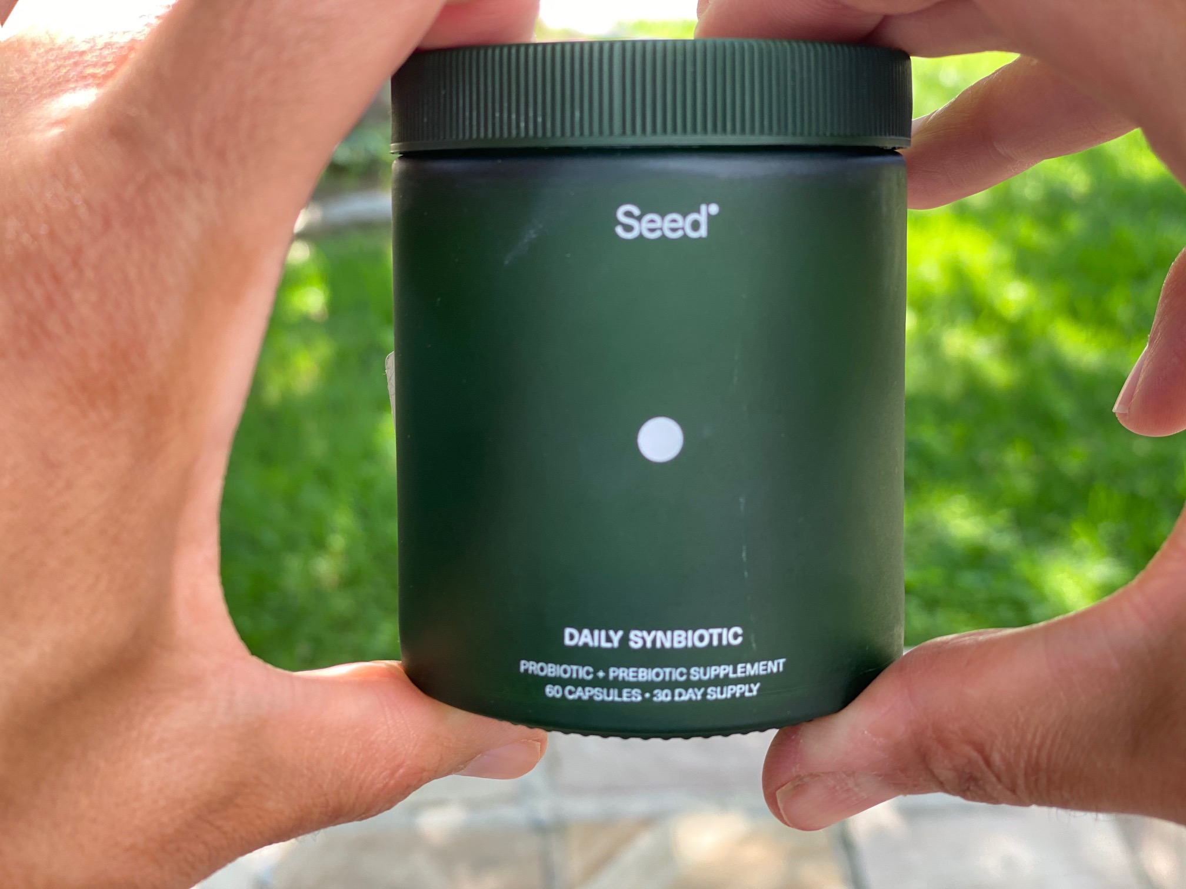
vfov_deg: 28.0
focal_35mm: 52
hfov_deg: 36.8
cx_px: 593
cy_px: 444
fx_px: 1782
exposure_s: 1/122
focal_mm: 6
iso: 50
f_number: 2
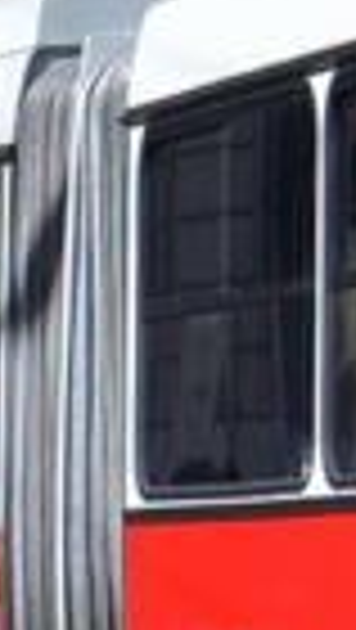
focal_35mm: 296
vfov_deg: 7.3
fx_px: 4955
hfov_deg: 3.8
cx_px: 1586
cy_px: 29
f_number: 6.3
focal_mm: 22
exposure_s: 1/1600
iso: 400
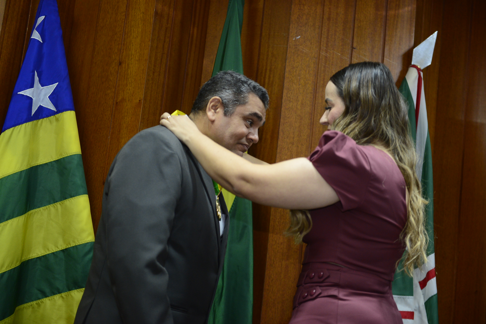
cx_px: 243
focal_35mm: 70
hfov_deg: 28.8
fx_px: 945
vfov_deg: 19.5
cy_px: 162
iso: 2000
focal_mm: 70
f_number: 2.8
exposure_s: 1/125
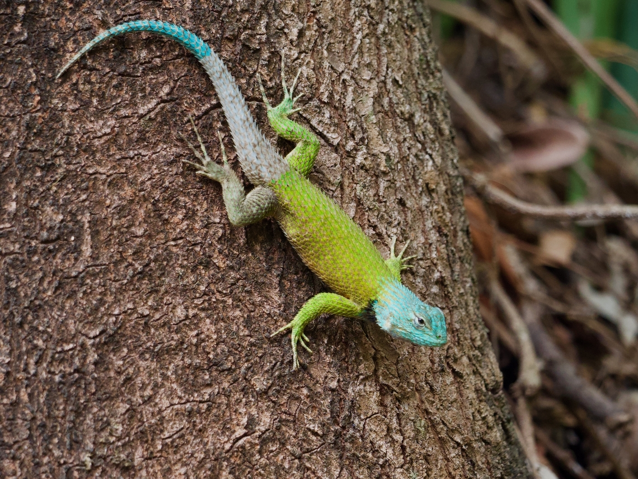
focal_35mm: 400
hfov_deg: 5.0
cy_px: 240
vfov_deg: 3.7
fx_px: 7372
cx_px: 319
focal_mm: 200
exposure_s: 1/500
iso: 1600
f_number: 5.1
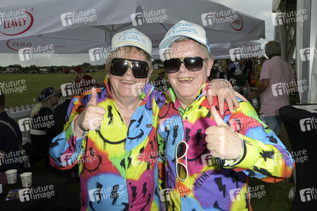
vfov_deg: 38.8
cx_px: 158
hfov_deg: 55.8
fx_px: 299
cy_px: 106
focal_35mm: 34
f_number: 11
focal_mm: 34
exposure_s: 1/250
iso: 200
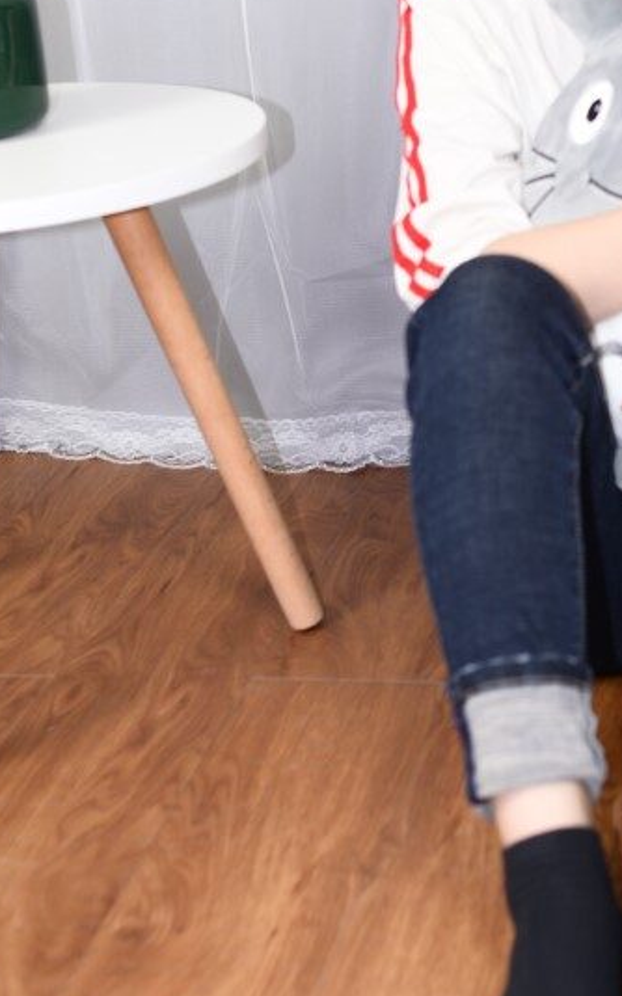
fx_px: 2036
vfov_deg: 27.4
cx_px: 618
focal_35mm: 75
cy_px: 393
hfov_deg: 17.0
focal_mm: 35
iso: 125
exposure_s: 1/20
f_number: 4
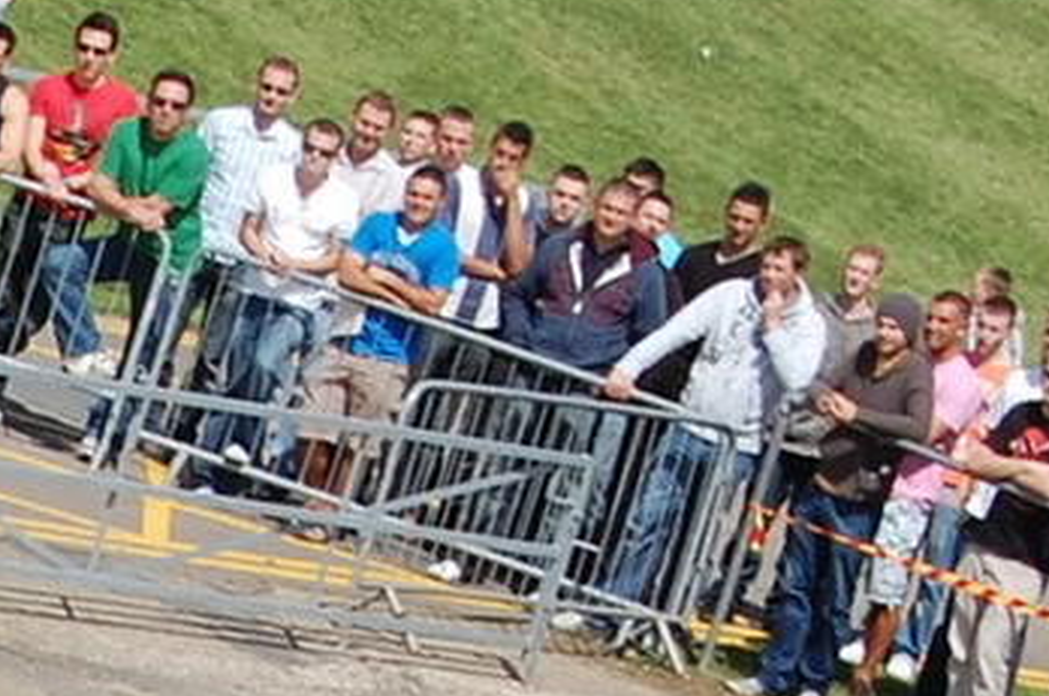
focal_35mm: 493
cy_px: 1508
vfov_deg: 2.8
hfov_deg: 4.1
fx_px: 14345
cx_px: -1430
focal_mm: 55
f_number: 10
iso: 200
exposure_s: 1/400
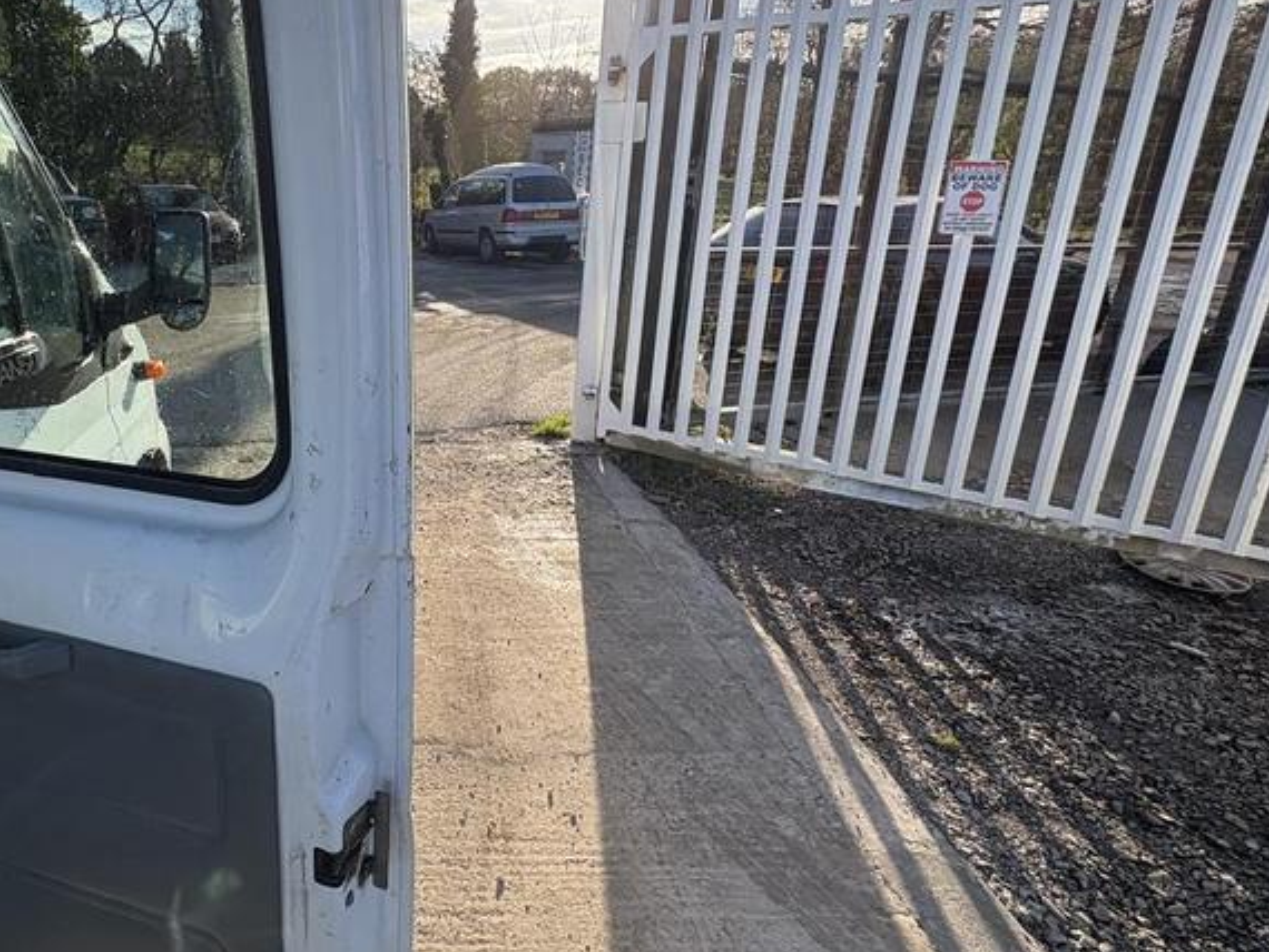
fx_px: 807
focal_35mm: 22
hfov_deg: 73.2
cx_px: 390
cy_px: 405
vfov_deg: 60.8
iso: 50
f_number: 2.2
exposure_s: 1/868
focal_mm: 2.22
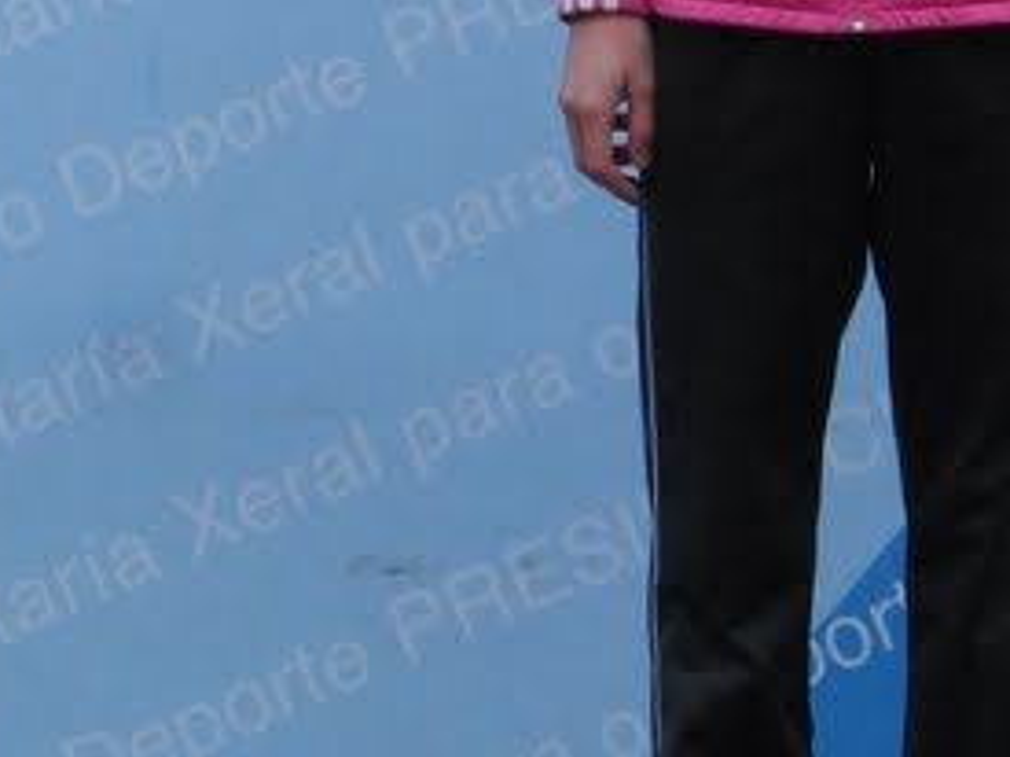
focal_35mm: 566
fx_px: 16507
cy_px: -474
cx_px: 896
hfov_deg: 3.5
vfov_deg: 2.6
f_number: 7.6
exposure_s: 1/100
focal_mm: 26.9
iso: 100
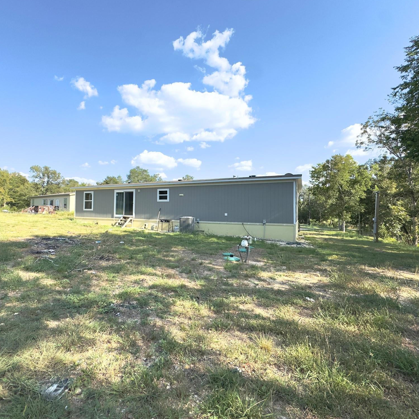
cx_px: 196
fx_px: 233
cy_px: 203
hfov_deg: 83.9
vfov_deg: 83.9
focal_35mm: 17
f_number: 2.2
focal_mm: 2.22
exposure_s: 1/1567
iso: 50
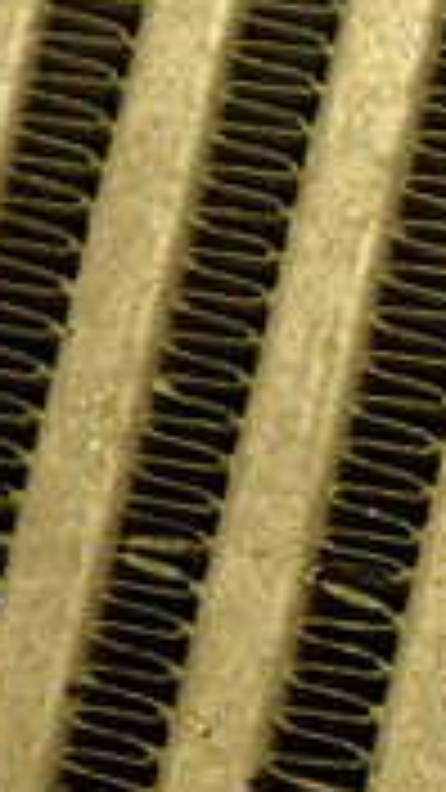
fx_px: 1955
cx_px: 640
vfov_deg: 22.6
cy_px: 639
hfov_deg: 12.5
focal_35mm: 93
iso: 500
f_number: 2
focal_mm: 4.5
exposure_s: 1/30
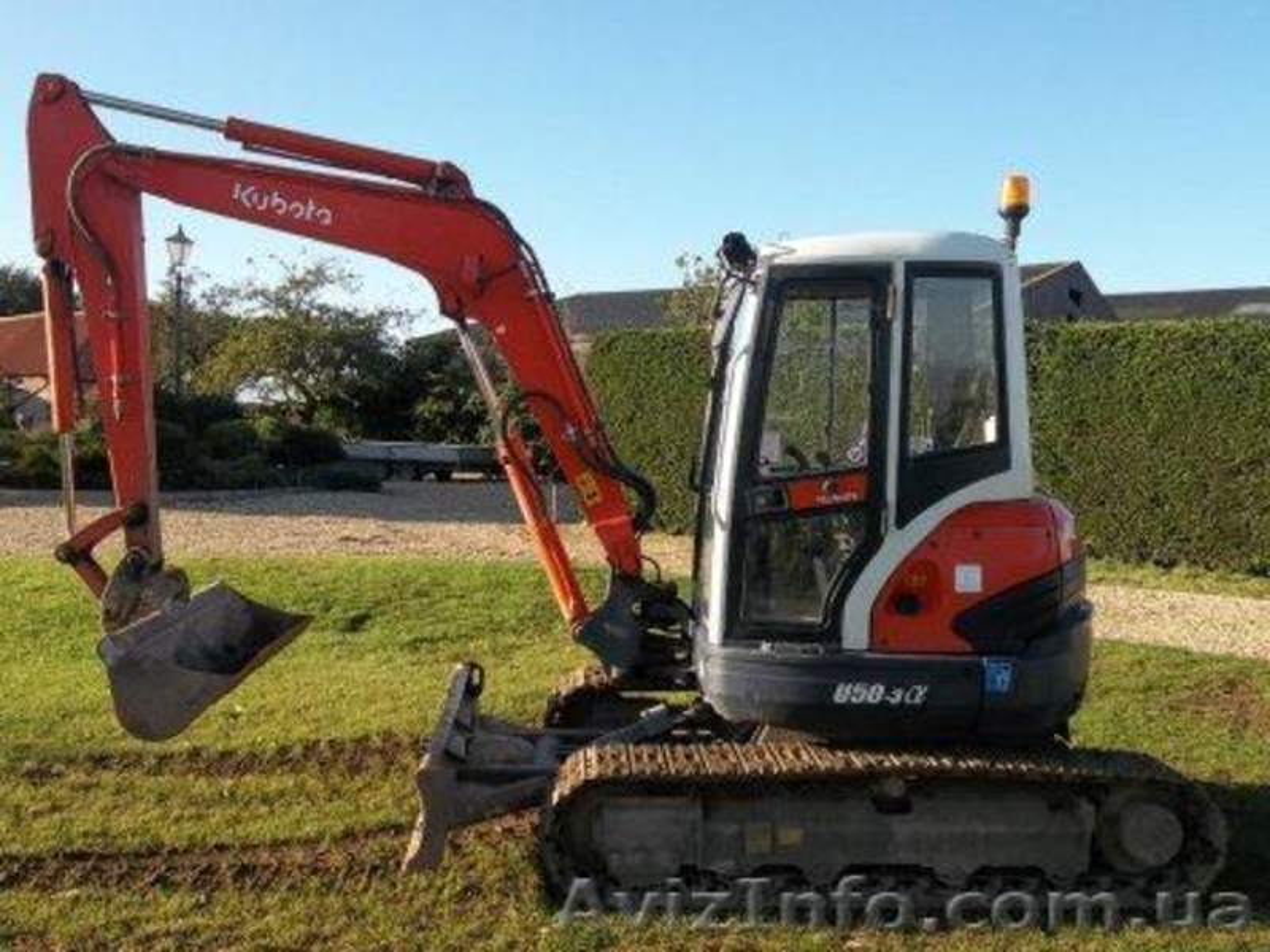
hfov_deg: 50.1
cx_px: 635
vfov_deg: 38.7
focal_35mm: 37
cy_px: 476
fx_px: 1357
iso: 80
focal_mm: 6.6
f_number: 4
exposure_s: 1/320
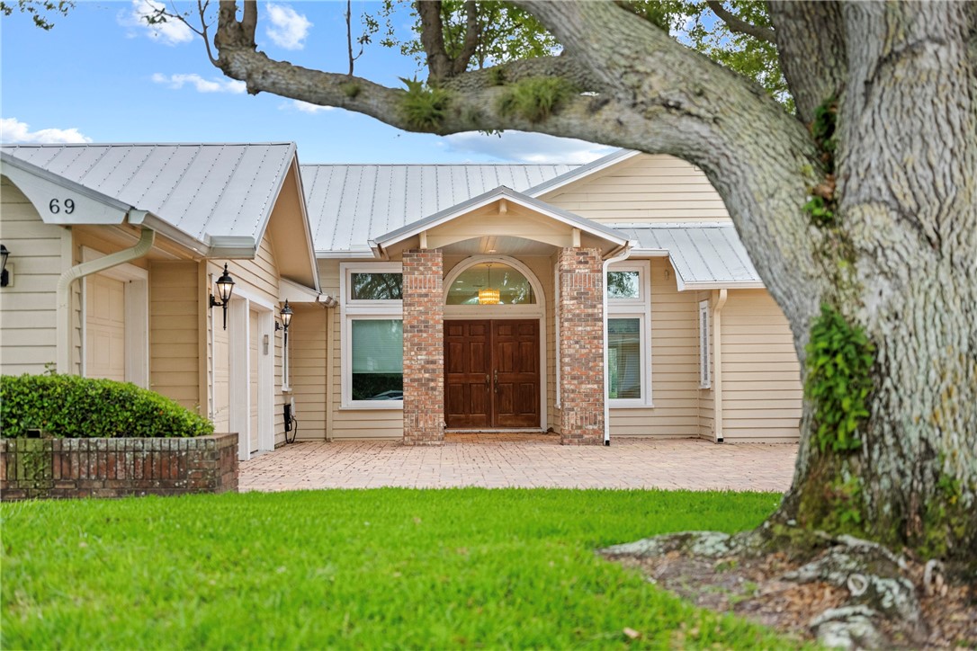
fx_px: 1357
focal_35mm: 50
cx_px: 488
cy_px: 326
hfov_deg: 39.6
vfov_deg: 27.0
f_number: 2.2
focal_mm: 50
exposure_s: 1/200
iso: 1250
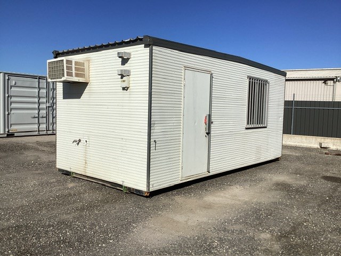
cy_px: 128
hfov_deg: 58.4
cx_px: 170
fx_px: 305
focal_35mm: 31
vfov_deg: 45.4
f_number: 2.4
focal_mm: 3.3
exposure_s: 1/3891
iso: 25
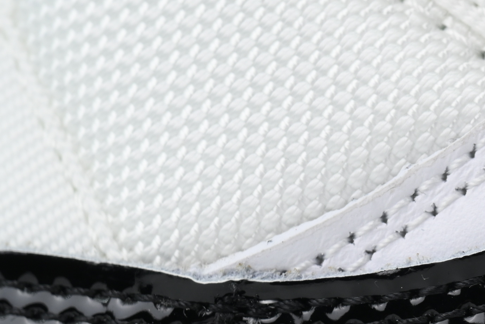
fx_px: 3867
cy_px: 299
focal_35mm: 287
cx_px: 720
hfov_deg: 7.1
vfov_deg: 4.8
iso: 400
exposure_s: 1/100
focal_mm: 96
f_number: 11
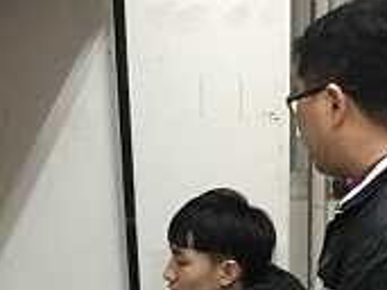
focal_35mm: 102
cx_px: 136
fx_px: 1140
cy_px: 419
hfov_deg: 19.2
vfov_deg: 13.7
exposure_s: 1/8
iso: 160
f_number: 2.2
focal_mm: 4.15
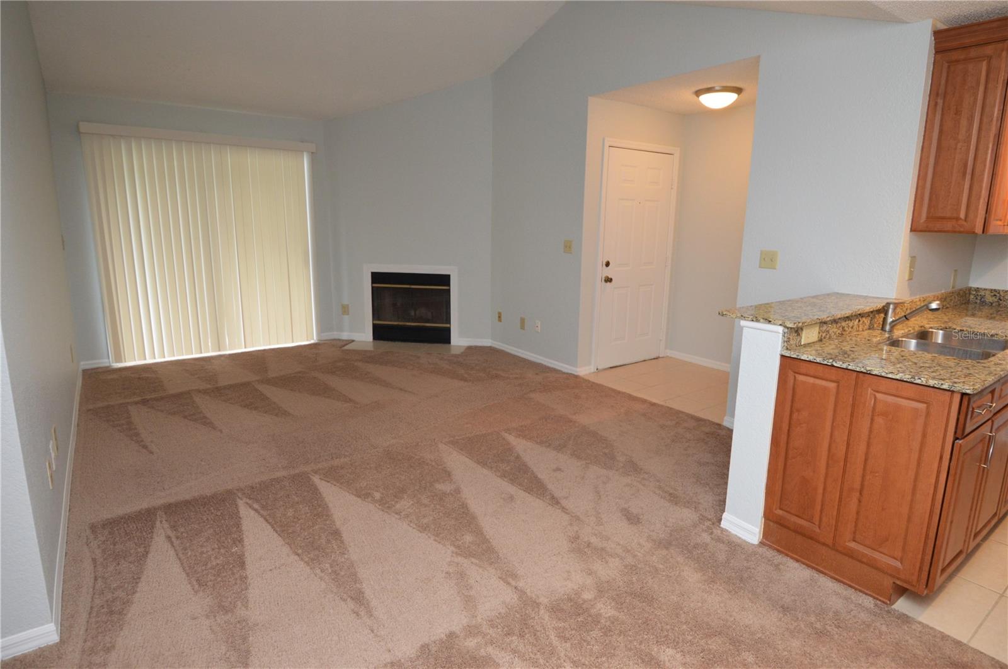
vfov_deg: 67.3
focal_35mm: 18
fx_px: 503
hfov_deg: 90.1
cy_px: 334
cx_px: 504
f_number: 4
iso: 720
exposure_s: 1/60
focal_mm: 12
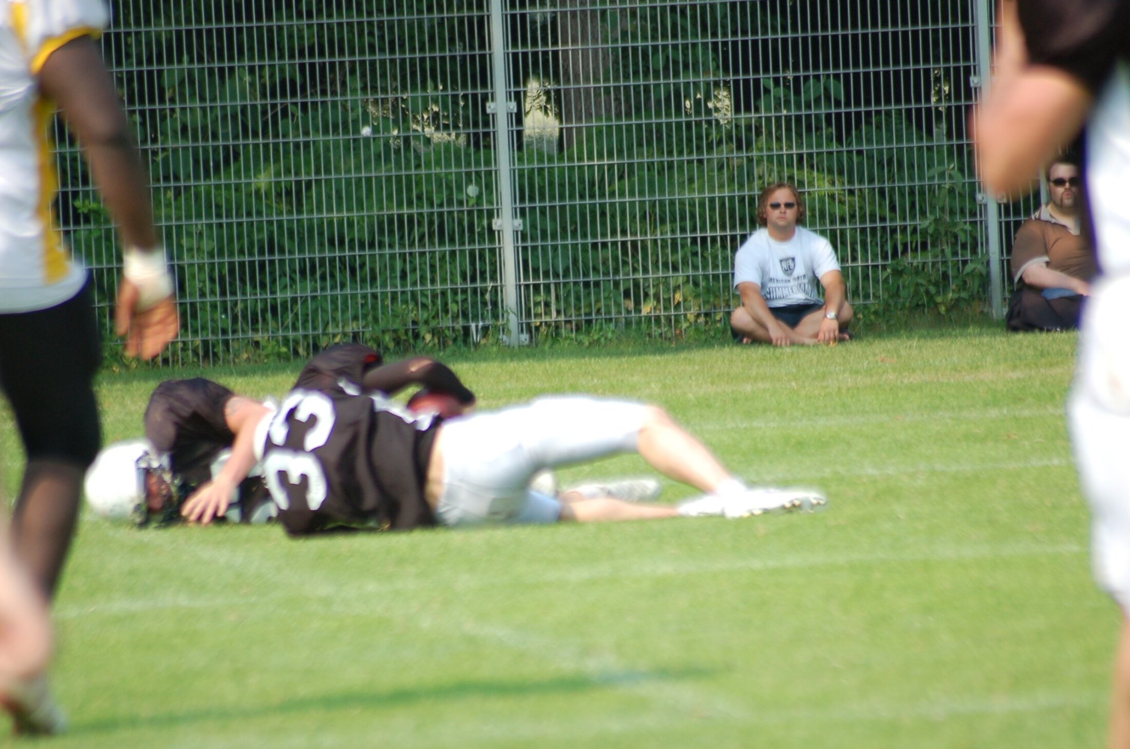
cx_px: 565
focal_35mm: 450
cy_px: 374
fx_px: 14098
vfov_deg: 3.0
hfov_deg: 4.6
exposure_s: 1/640
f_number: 5.6
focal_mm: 300
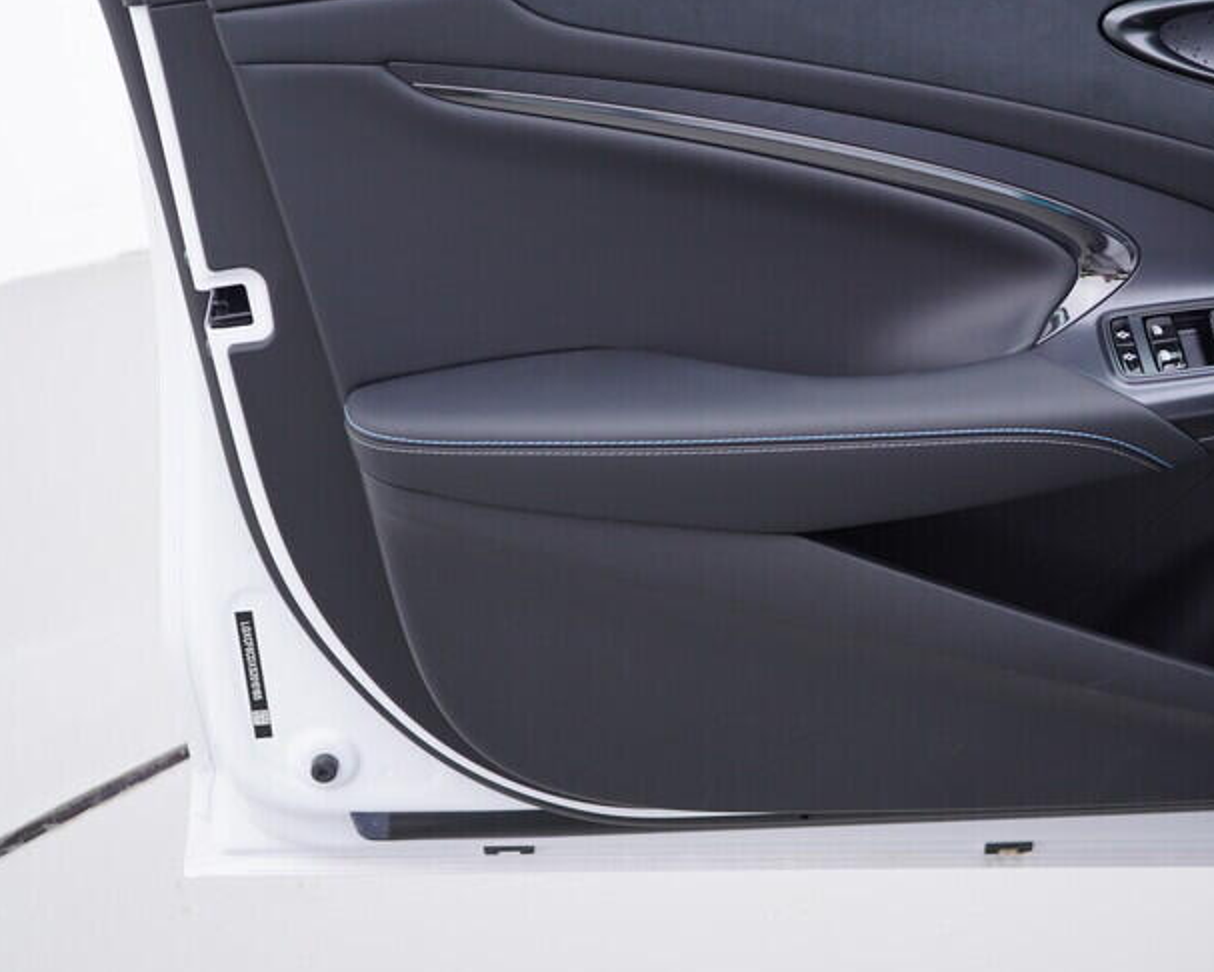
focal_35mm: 57
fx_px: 2049
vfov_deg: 26.5
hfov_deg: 32.5
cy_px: 307
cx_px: 888
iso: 125
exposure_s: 1/50
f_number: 3.2
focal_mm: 24
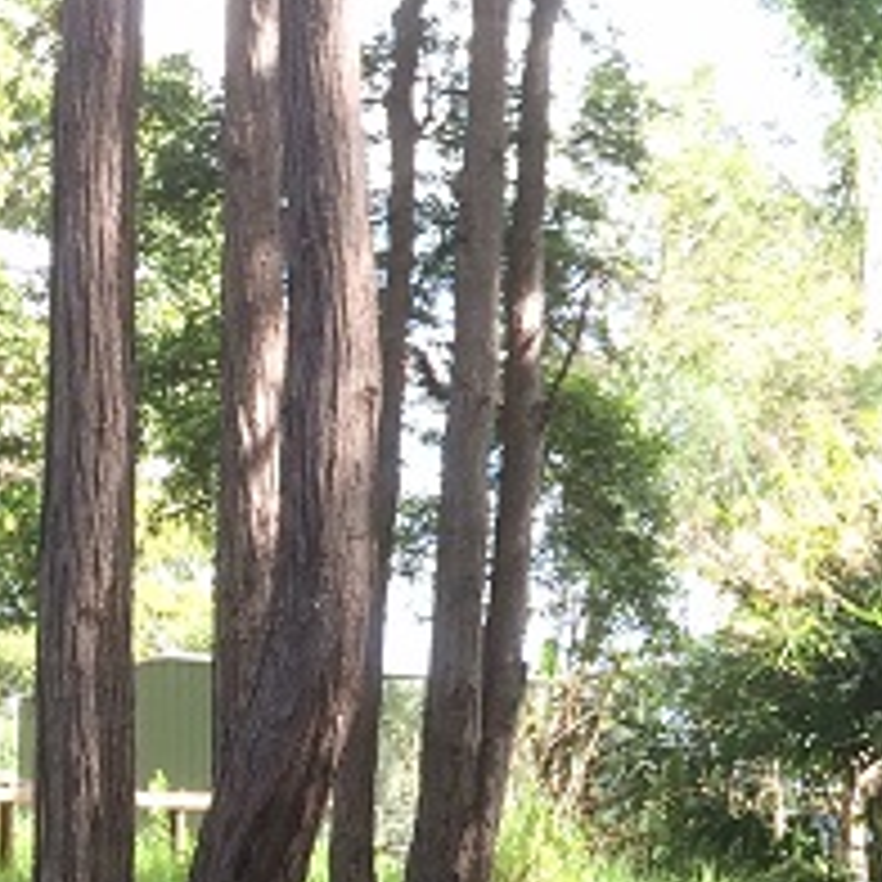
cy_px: -122
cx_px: 1118
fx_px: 3690
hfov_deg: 13.2
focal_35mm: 128
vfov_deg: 13.3
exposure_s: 1/142
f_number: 2.2
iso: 32
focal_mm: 4.15
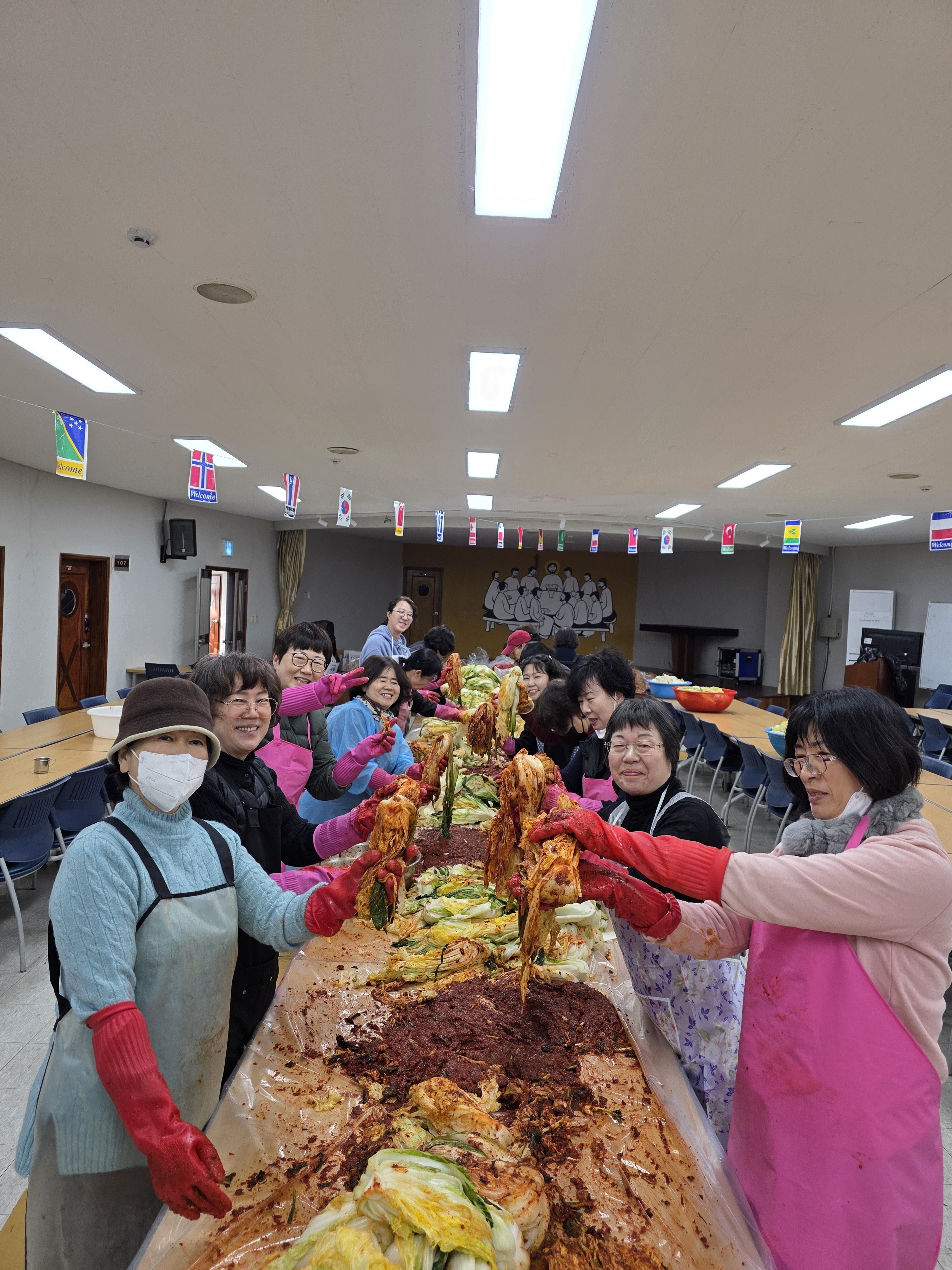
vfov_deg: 73.9
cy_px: 635
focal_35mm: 23
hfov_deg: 58.9
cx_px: 476
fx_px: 843
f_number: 1.7
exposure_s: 1/120
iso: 80
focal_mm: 6.3
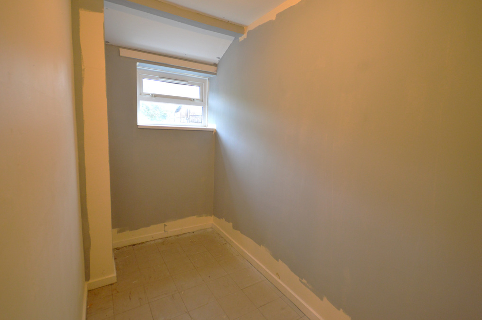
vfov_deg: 73.6
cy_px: 158
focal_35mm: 16
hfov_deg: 96.8
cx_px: 245
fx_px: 214
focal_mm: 10
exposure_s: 1/60
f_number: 4
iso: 800
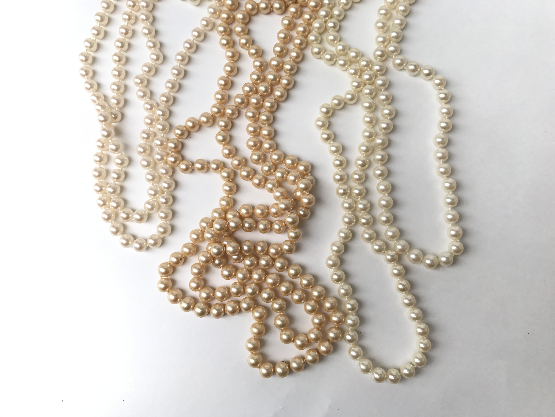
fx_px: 449
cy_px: 208
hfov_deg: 63.4
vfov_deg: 49.7
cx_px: 278
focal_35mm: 28
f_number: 1.8
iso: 20
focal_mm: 3.99
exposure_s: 1/406
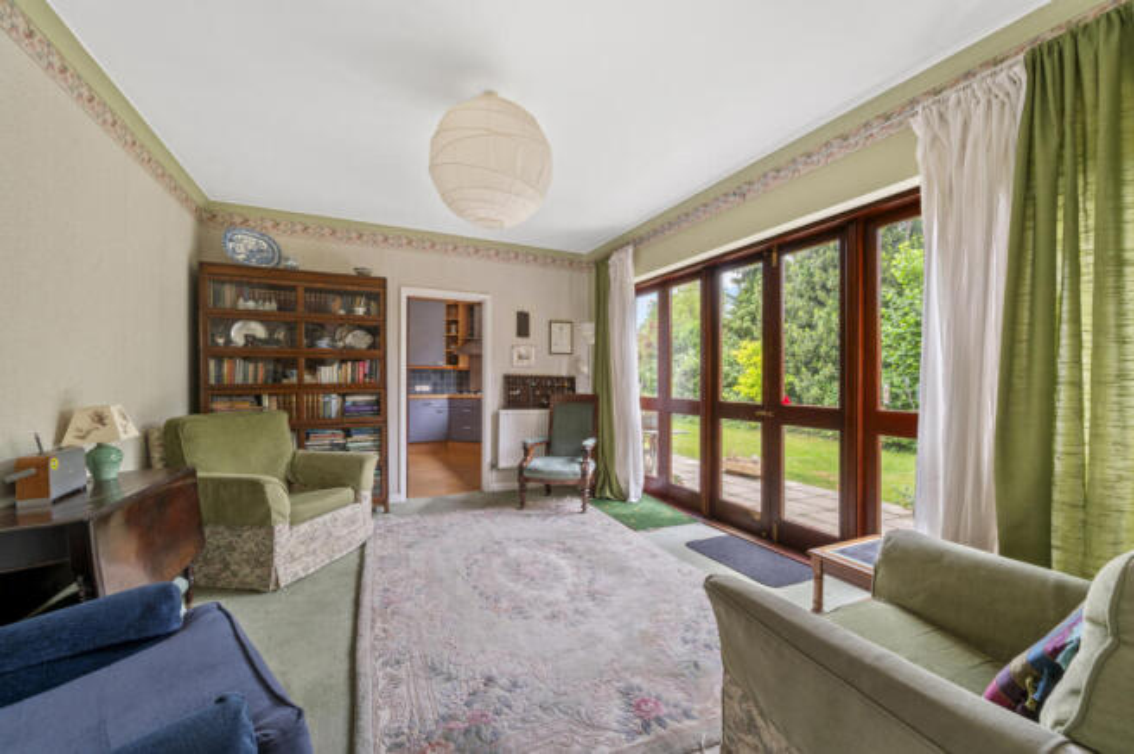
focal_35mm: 14
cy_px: 377
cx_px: 567
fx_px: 441
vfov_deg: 81.1
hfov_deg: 104.3
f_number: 16
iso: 200
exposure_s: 2.5
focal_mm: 14
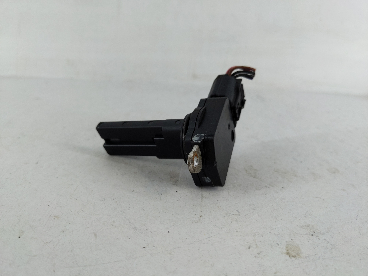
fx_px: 266
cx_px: 184
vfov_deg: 54.9
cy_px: 138
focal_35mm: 25
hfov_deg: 69.4
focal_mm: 4.38
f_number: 1.73
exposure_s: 1/124
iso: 63
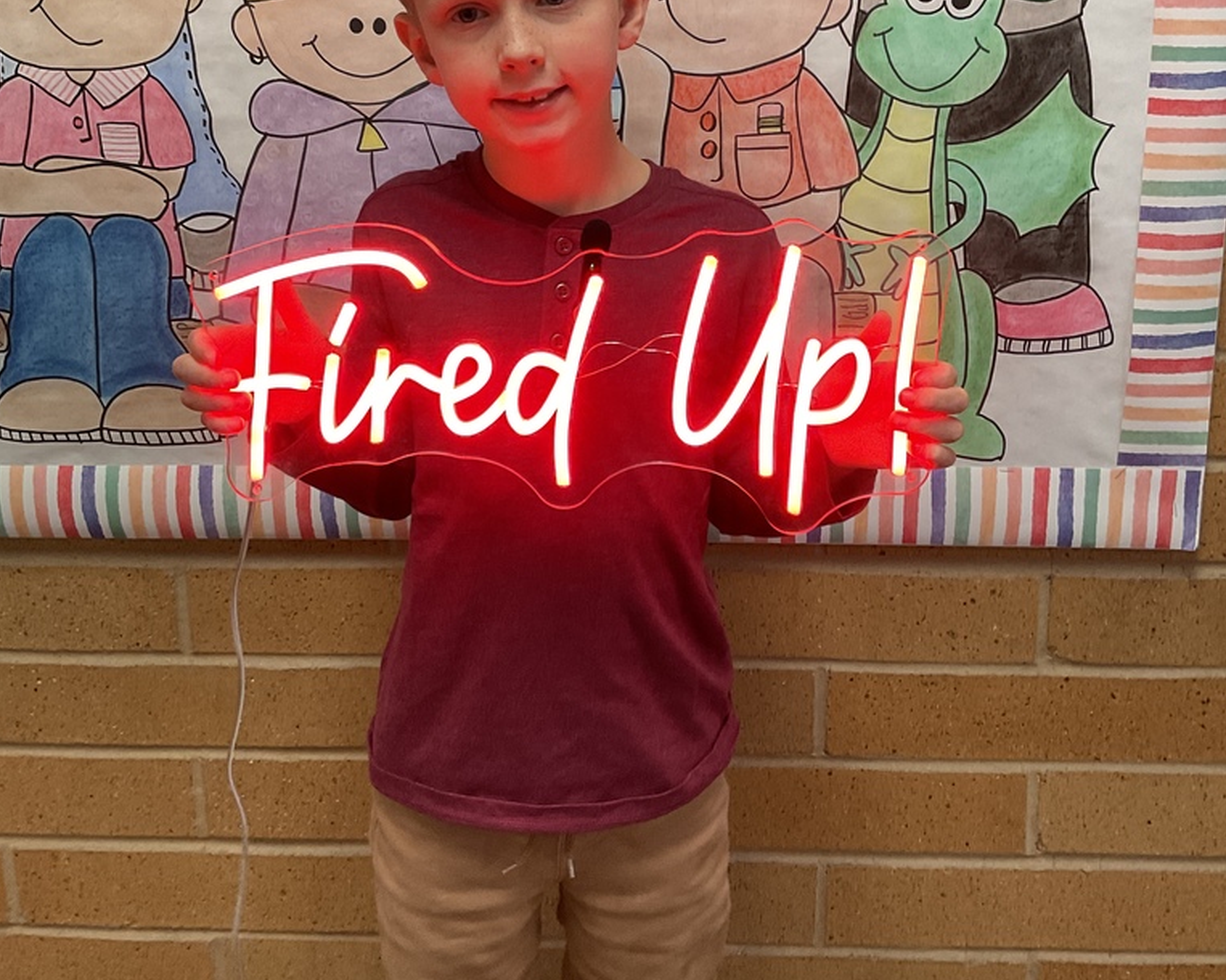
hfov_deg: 47.9
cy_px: 254
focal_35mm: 38
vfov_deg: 38.2
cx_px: 611
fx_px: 1378
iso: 125
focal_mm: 3
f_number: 1.8
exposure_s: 1/60
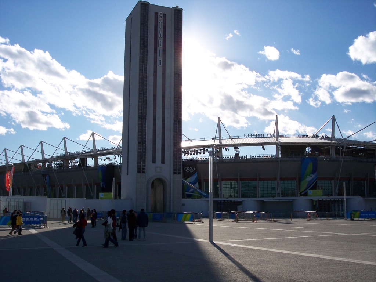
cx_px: 188
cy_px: 141
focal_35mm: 39
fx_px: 424
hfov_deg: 47.9
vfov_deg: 36.8
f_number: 5.6
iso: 100
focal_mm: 8
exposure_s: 1/750
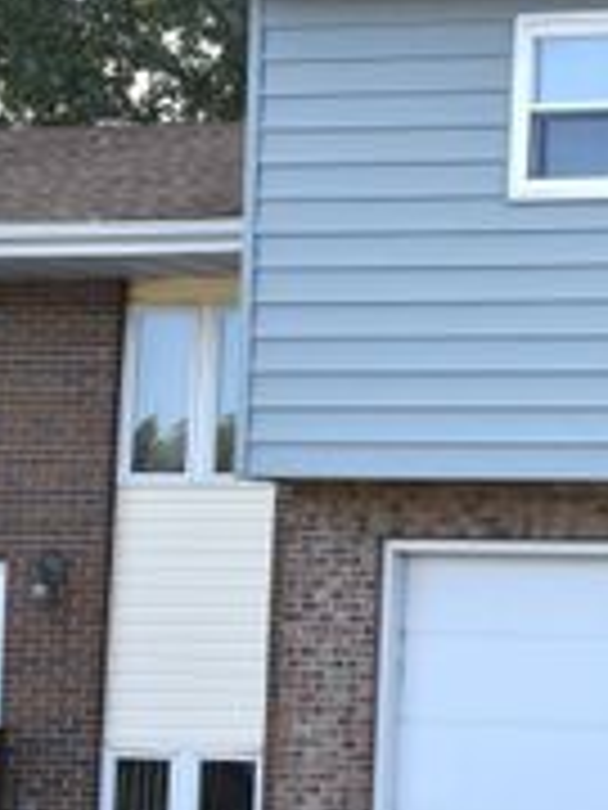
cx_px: 995
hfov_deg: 14.1
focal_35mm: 96
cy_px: 443
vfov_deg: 20.4
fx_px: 2248
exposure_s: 1/400
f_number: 9
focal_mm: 36
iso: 1000
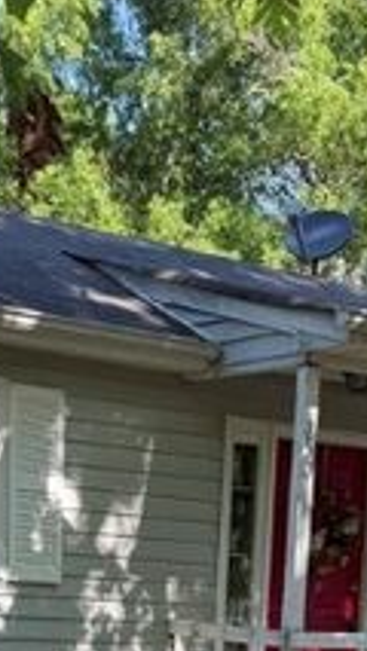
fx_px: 1417
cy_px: 967
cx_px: 180
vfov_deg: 21.7
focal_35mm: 82
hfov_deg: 14.8
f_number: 1.78
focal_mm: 6.76
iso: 100
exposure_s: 1/612
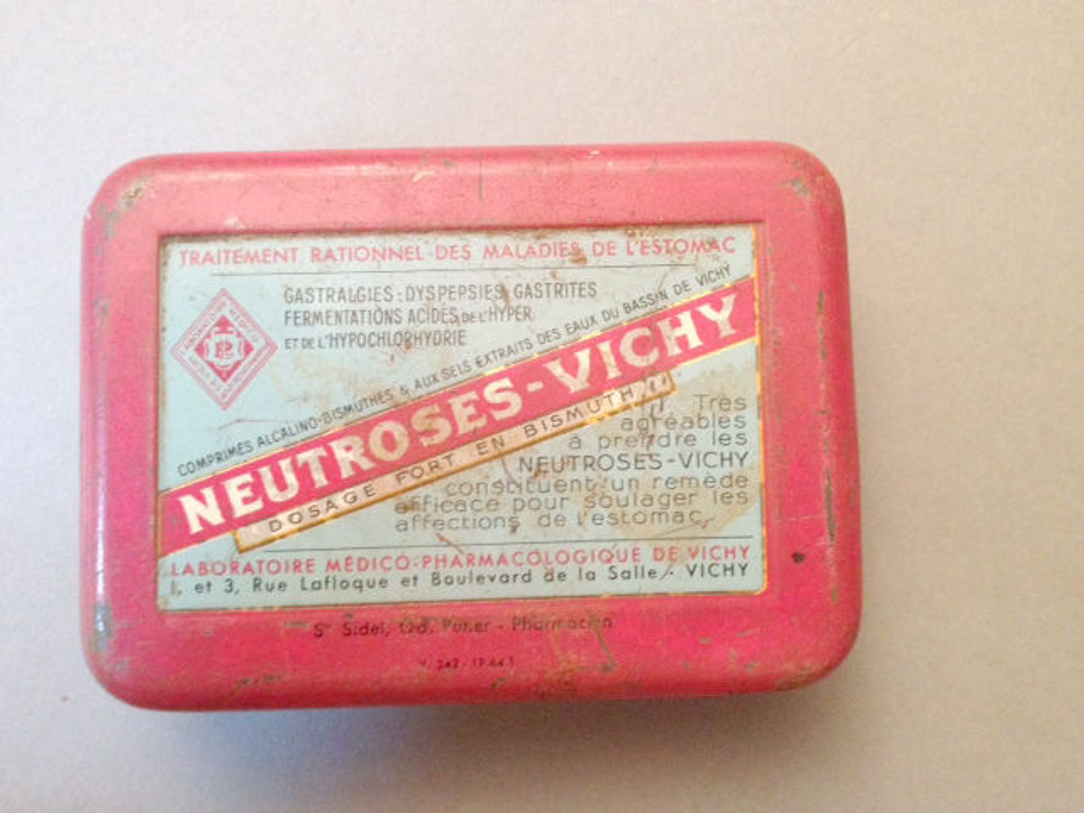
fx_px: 1096
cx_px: 542
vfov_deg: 40.7
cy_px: 406
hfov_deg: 52.6
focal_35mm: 35
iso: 400
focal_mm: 4.28
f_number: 2.4
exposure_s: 1/20
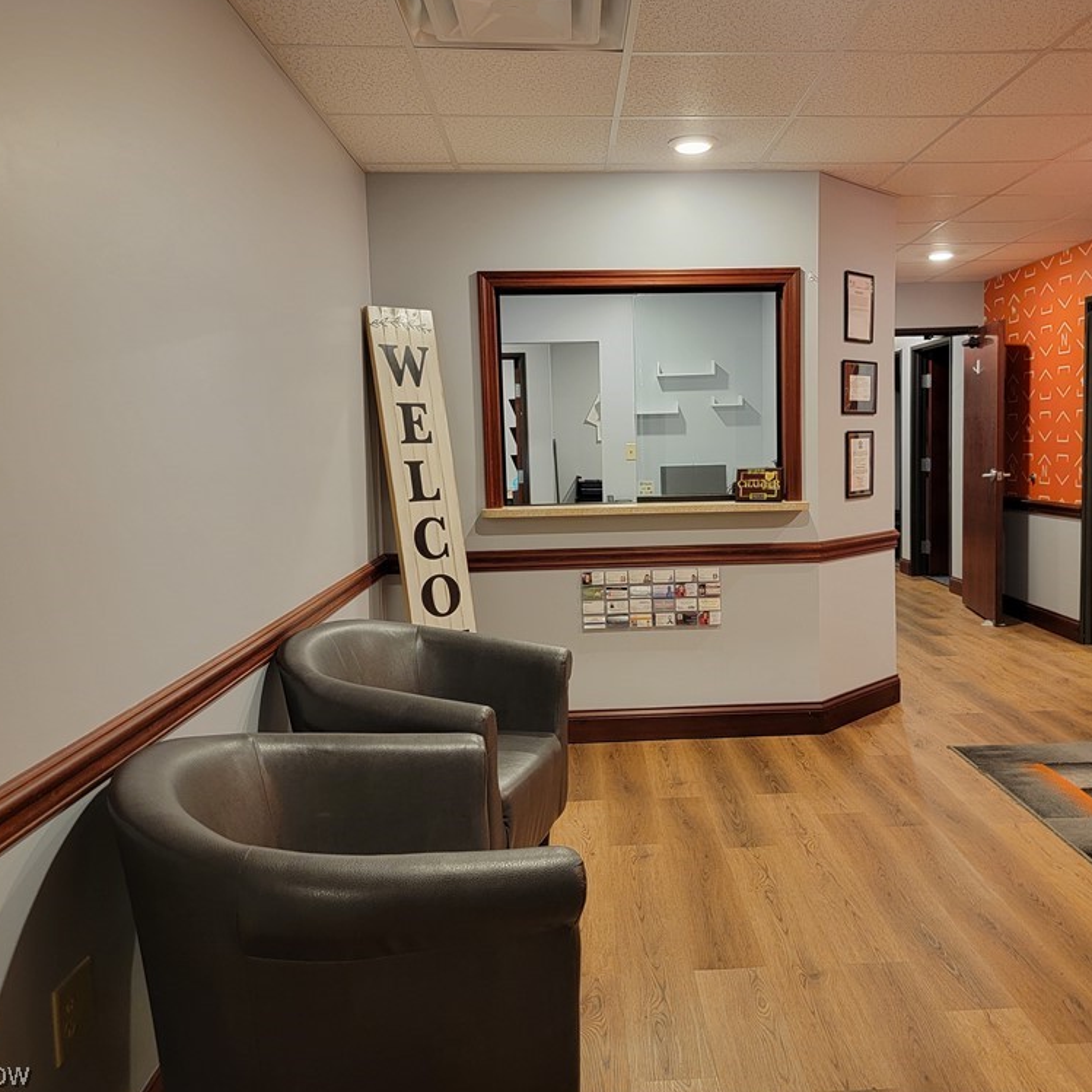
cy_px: 547
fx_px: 1035
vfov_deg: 55.6
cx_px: 633
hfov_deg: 55.4
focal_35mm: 29
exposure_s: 1/40
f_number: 1.8
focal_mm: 6.7
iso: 250
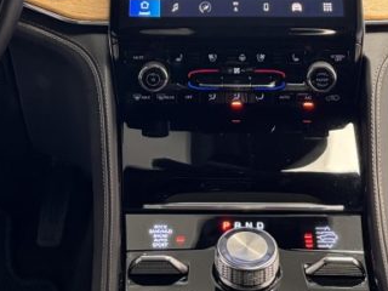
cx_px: 178
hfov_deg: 21.8
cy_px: -126
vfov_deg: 15.3
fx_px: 1009
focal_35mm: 90
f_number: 1.78
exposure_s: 1/50
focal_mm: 6.76
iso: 320
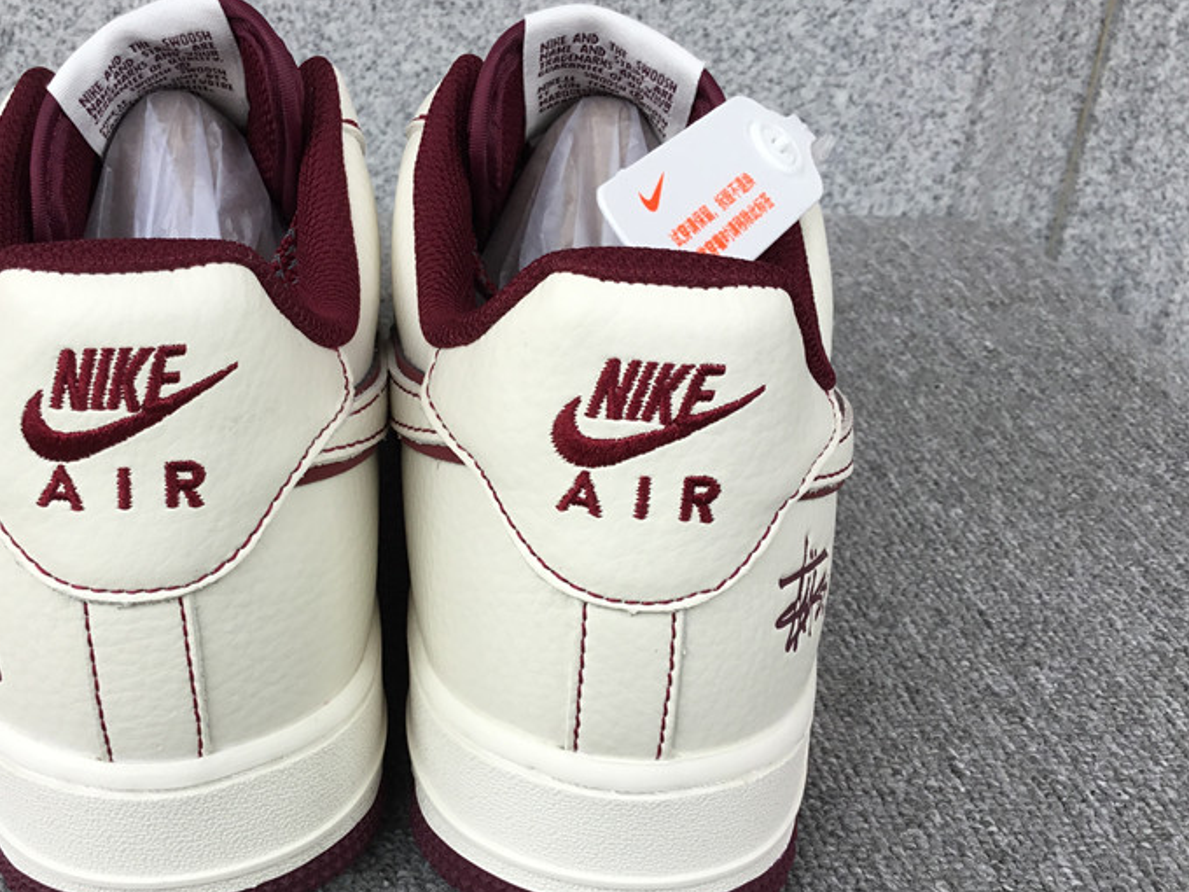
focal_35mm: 41
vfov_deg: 35.1
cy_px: 510
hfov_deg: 45.5
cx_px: 465
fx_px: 1408
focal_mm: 3.3
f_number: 2.4
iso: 25
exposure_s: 1/116
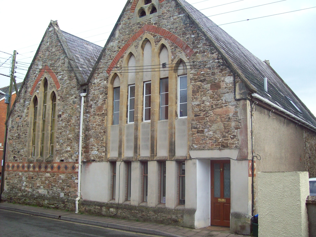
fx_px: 329
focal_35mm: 36
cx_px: 158
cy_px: 118
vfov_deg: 39.7
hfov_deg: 51.4
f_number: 2.7
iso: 80
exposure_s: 1/255
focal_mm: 6
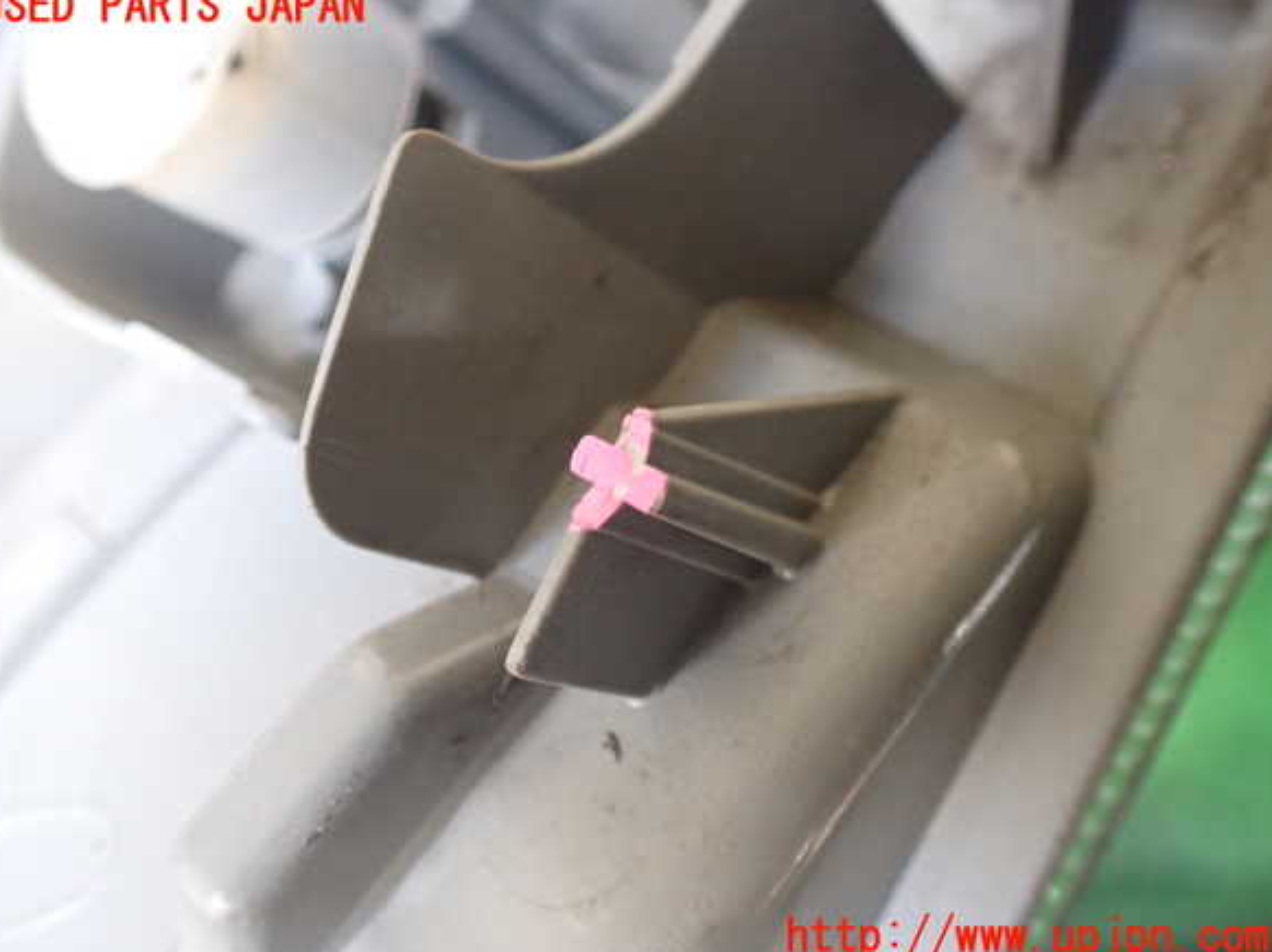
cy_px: 473
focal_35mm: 31
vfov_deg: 45.4
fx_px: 1138
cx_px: 624
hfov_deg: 58.4
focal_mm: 5.4
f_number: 2.3
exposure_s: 1/125
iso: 800
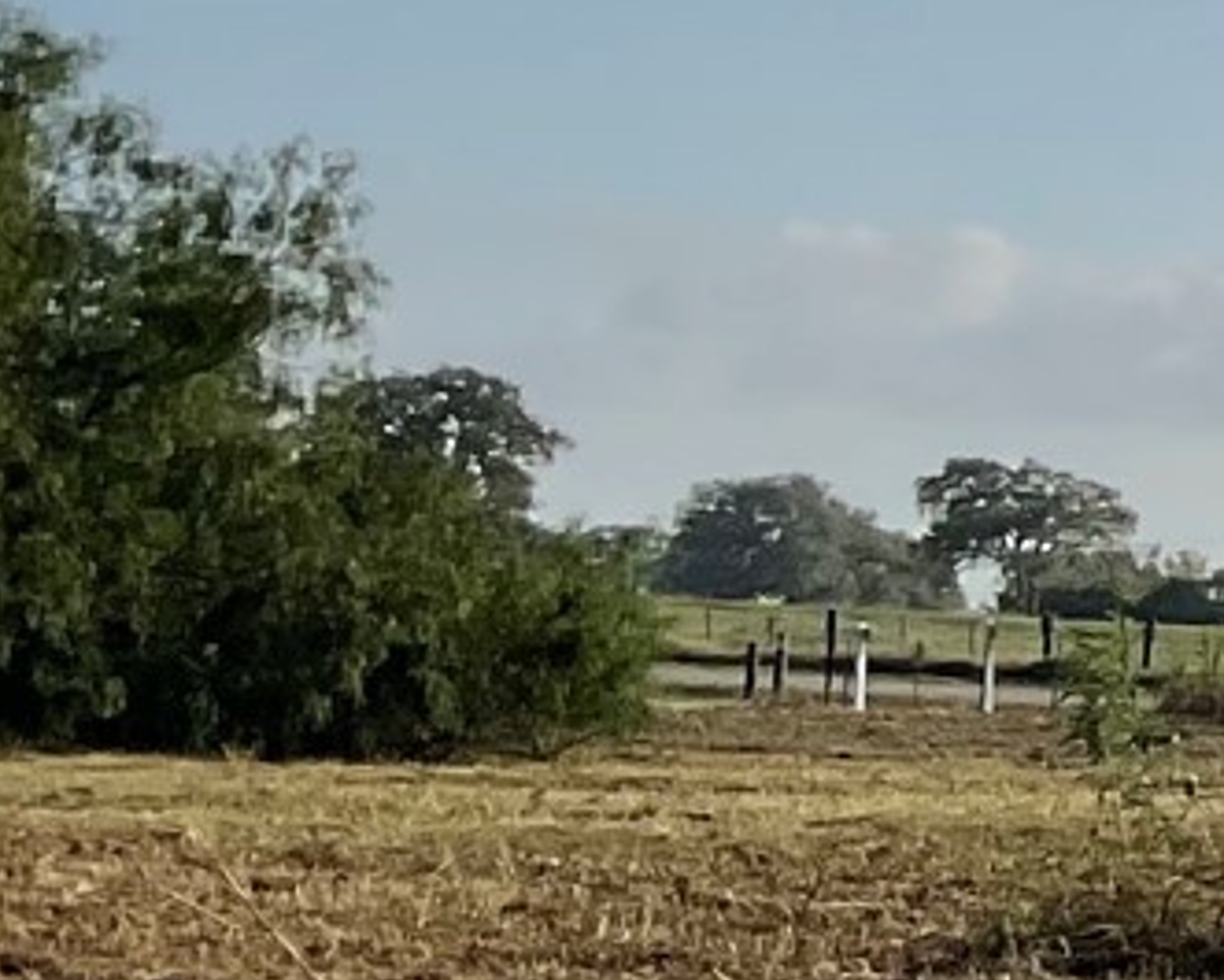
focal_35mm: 175
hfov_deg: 8.9
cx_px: 3750
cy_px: 592
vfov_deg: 8.8
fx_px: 6341
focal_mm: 3
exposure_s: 1/2959
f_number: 1.8
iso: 16
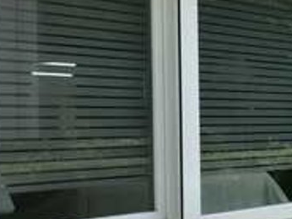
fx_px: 819
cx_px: 482
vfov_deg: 15.3
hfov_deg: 17.4
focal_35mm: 97
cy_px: 111
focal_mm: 3.99
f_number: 1.8
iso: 20
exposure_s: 1/1473
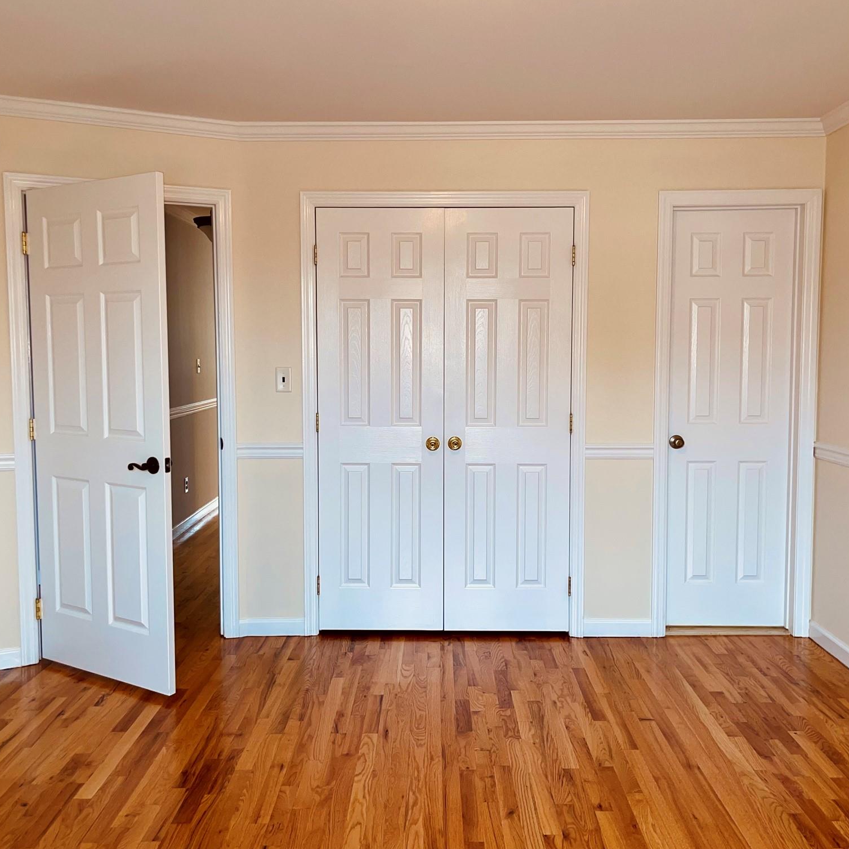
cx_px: 424
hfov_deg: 54.0
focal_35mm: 30
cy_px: 421
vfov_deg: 54.0
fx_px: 832
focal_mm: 5.1
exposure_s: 1/23
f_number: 1.6
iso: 40
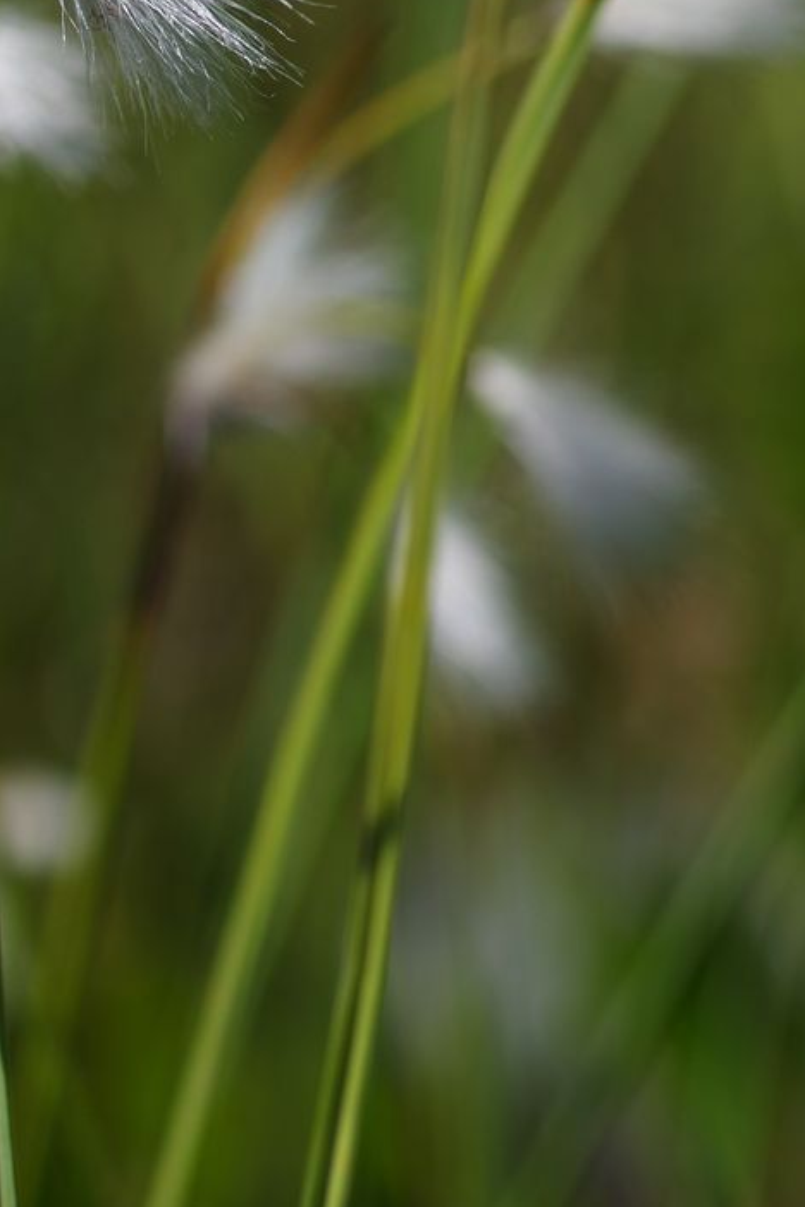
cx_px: 58
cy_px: 108
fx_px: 10028
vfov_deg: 6.9
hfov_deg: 4.6
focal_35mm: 299
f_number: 6.3
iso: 100
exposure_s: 1/640
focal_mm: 100
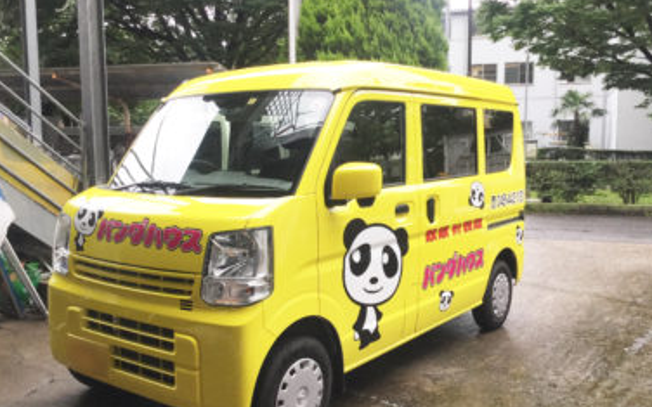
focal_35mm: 35
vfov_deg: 36.3
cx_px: 329
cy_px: 213
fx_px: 622
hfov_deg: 55.3
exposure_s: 1/40
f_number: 2.4
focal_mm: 3.3
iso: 25
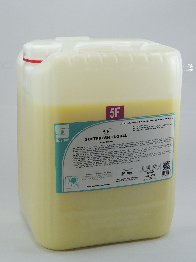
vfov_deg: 26.0
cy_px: 131
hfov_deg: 19.6
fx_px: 566
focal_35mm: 75
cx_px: 98
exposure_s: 1/200
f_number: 3.9
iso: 560
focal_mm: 13.3
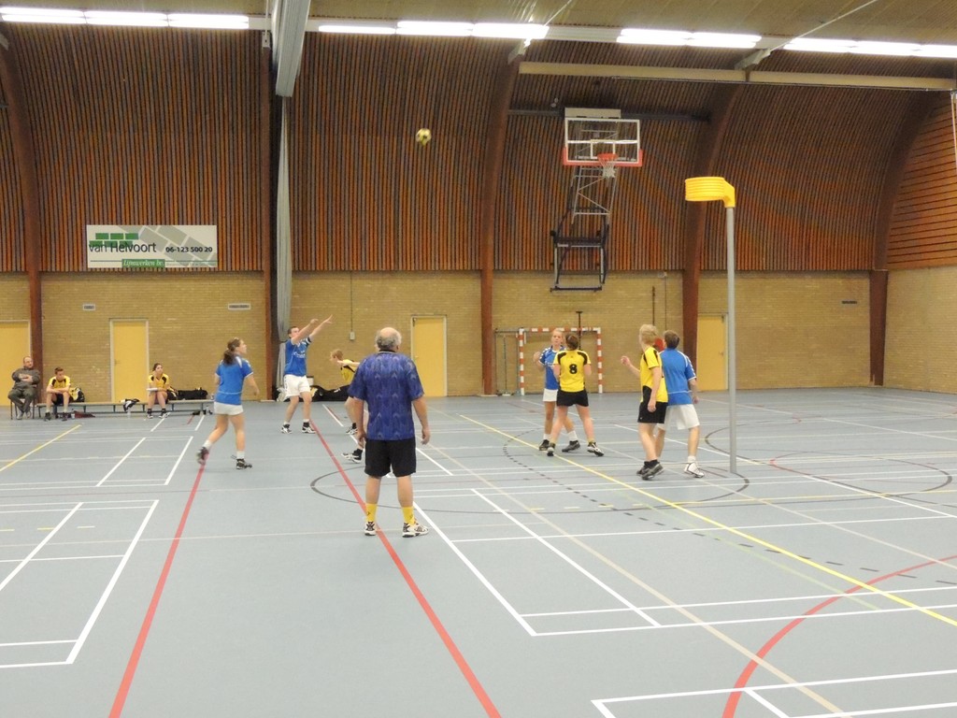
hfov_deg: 43.9
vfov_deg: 33.6
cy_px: 359
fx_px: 1189
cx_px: 478
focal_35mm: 43
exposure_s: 1/100
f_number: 3.4
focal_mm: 7.6
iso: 3200
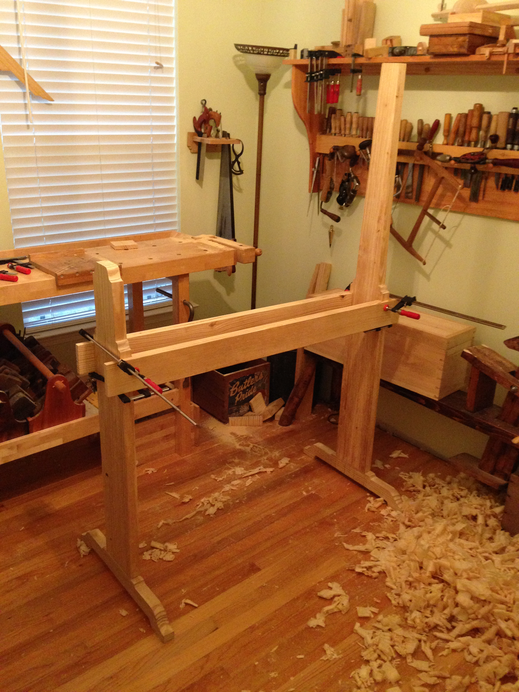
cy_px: 346
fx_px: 660
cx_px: 260
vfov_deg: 55.4
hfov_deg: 42.9
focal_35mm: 33
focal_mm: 4.13
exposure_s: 1/17
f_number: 2.4
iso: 400
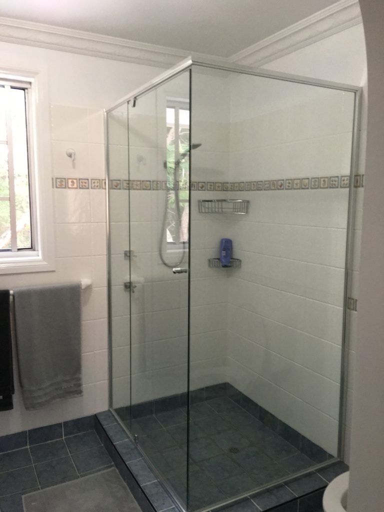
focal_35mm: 29
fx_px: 429
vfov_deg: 61.7
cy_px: 256
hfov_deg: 48.2
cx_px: 192
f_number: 2.2
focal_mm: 4.15
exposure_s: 1/33
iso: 250
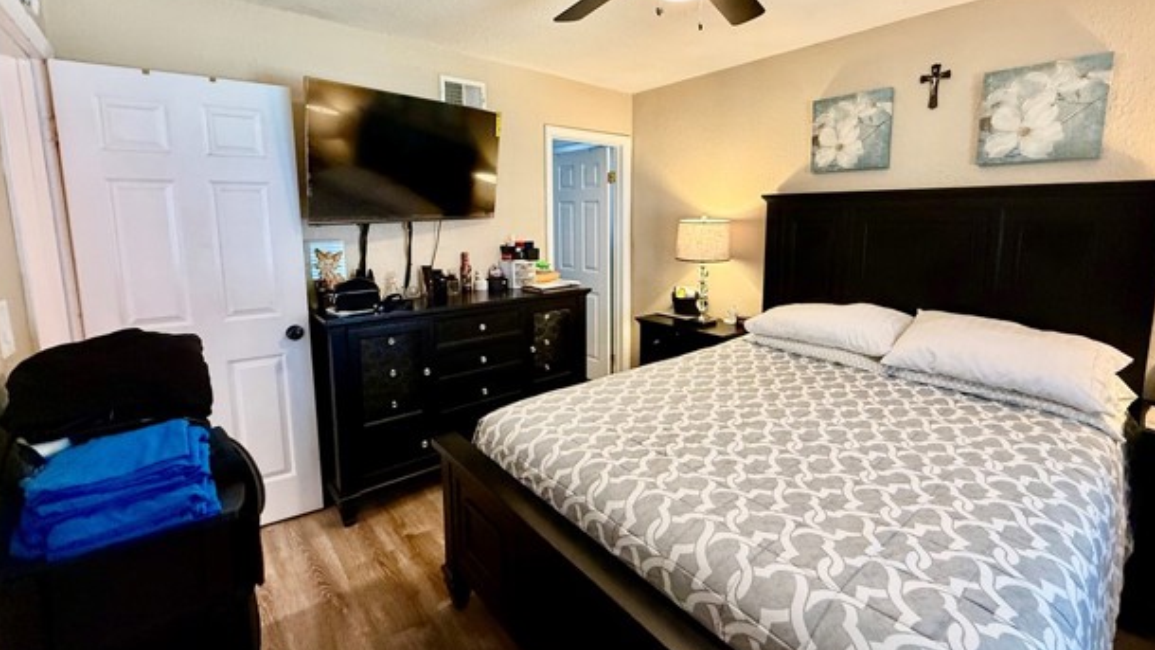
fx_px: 490
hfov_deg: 99.4
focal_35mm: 16
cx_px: 591
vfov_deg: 66.7
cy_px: 279
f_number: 2.2
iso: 500
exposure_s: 1/60
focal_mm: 2.22
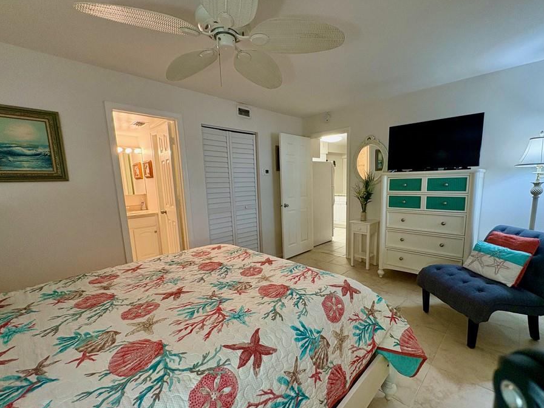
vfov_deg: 78.0
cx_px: 291
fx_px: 251
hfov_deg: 94.4
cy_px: 218
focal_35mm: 16
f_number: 2.2
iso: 320
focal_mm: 2.22
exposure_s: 1/60
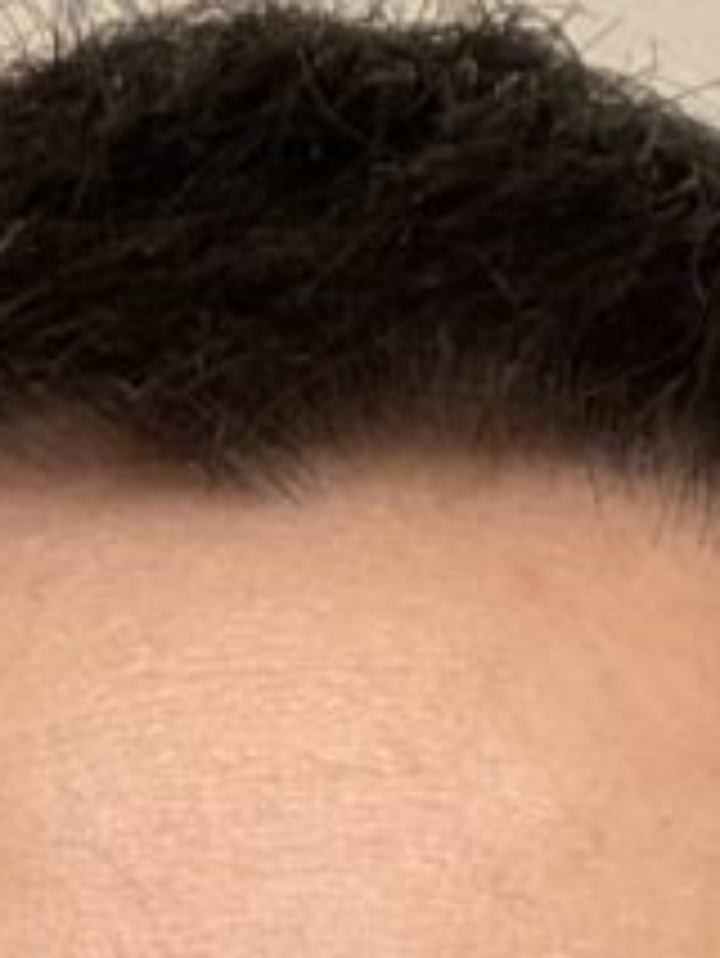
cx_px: 261
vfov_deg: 12.0
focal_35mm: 144
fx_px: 3990
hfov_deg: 10.3
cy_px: 2015
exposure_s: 1/60
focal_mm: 2.71
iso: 100
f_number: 2.2
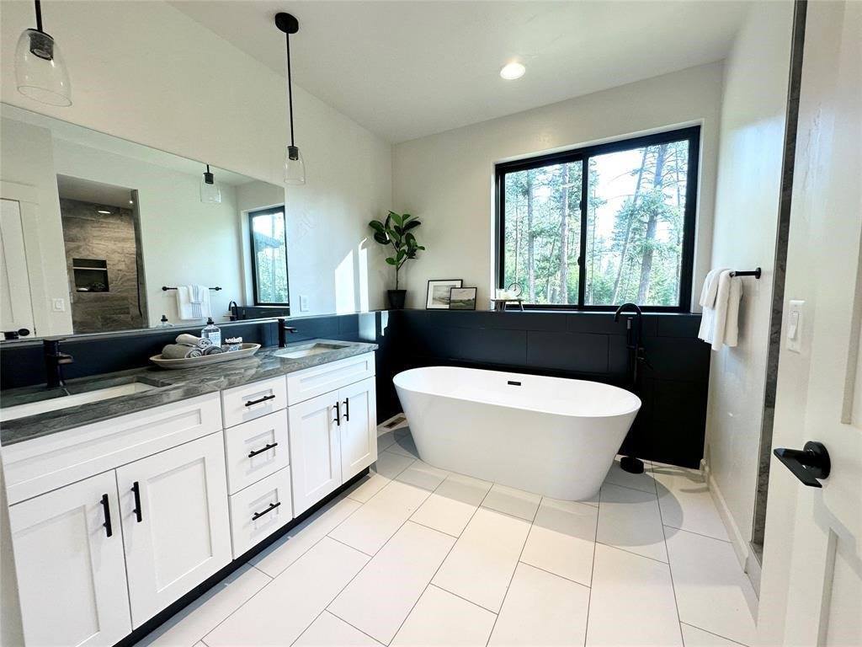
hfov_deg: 102.1
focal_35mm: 14
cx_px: 431
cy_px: 324
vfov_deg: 85.7
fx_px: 349
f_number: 2.2
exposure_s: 1/120
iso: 125
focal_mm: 2.22
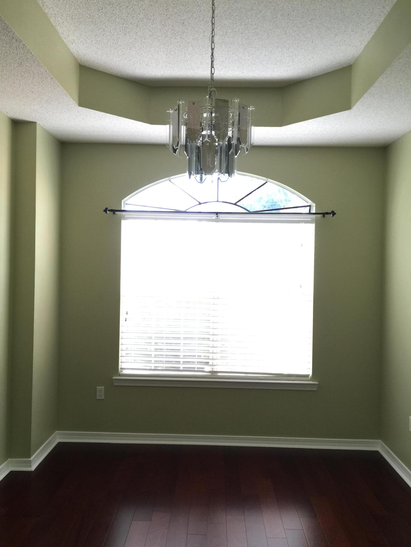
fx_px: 459
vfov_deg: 61.7
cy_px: 274
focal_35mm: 29
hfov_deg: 48.2
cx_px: 206
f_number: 2.2
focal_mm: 4.15
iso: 64
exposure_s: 1/15
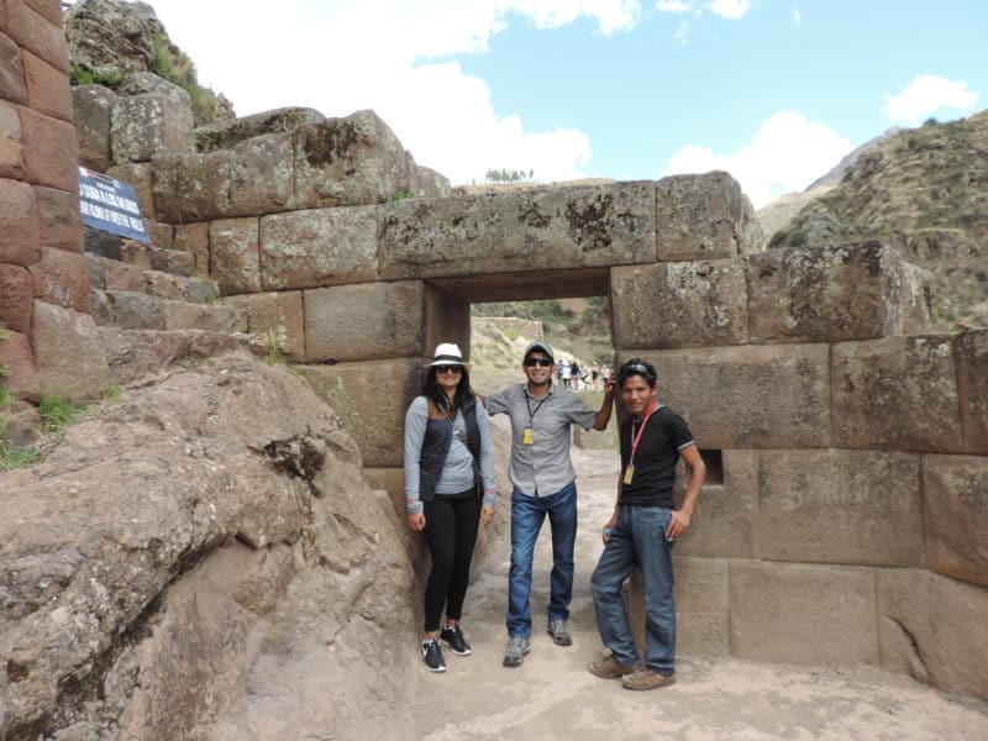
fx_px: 685
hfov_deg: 71.6
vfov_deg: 56.8
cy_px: 370
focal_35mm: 24
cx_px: 494
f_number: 3
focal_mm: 4.3
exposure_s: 1/320
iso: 80
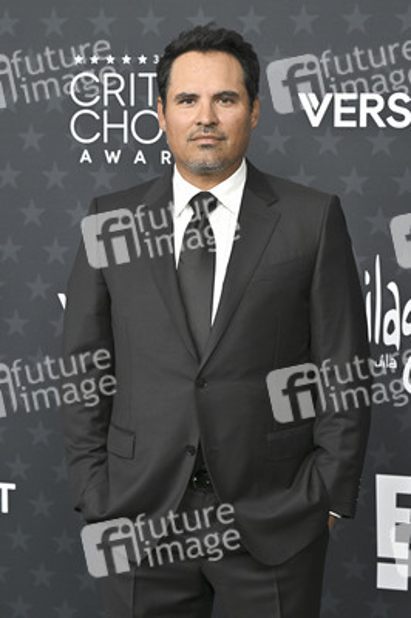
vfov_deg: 25.1
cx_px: 206
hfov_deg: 16.8
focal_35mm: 81
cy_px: 309
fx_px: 1389
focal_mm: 81
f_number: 5.6
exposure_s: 1/320
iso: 1250
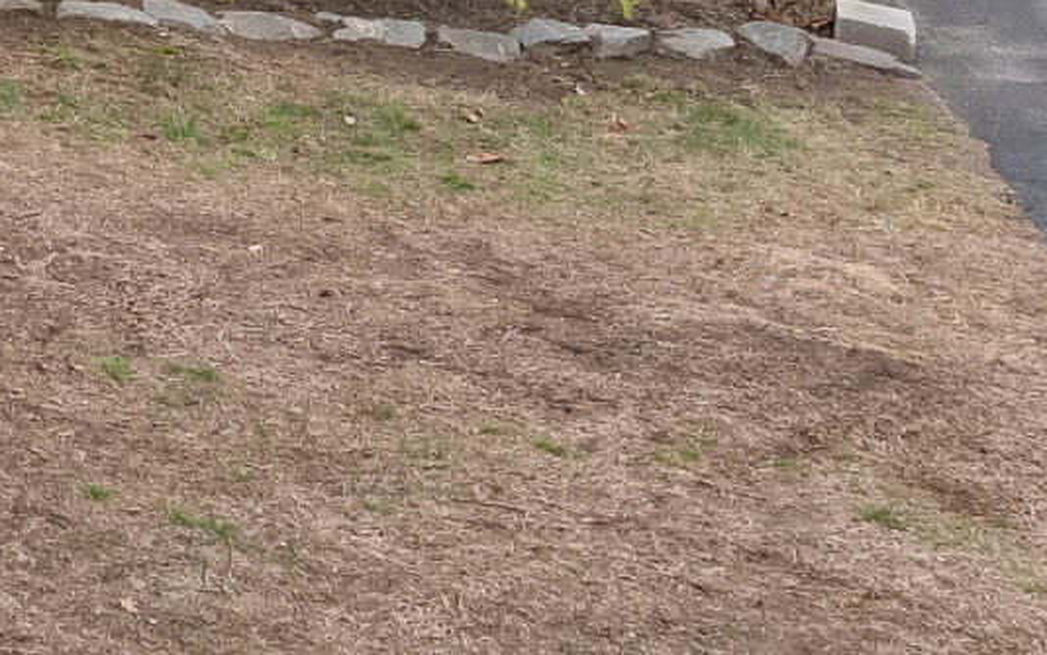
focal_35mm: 103
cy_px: -1070
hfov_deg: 17.1
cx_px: -765
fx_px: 2940
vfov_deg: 10.4
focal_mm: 18
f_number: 8
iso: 800
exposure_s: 1/1000
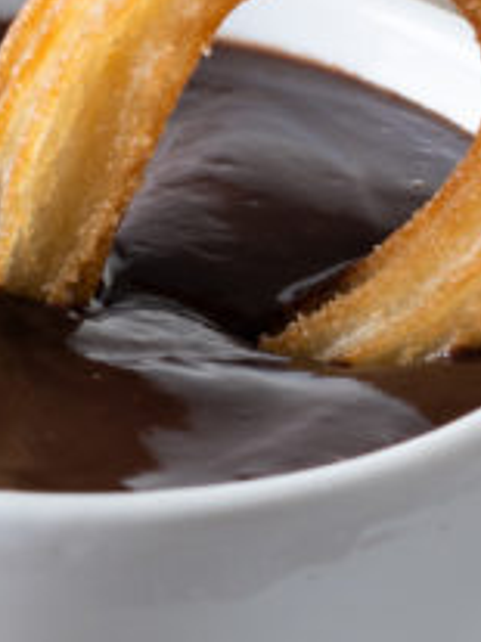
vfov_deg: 4.7
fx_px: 7771
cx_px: 22
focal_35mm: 419
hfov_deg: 3.5
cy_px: 498
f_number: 5.6
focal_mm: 60
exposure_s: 1/200
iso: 100
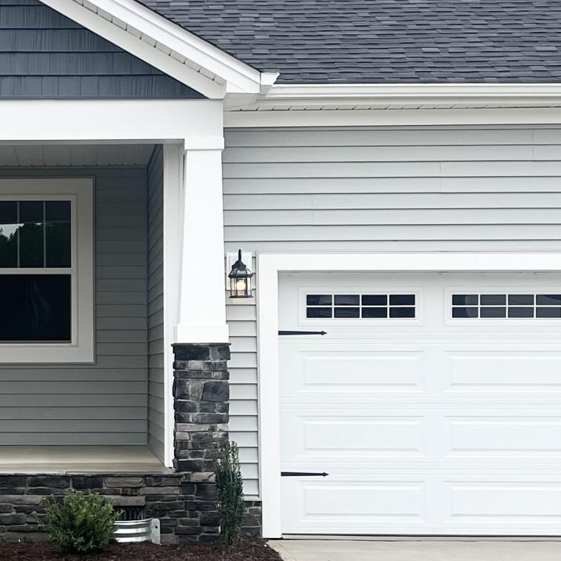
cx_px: 45
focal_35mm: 91
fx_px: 1669
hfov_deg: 18.7
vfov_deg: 19.1
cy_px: 332
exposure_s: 1/1645
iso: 50
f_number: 1.5
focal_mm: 5.7
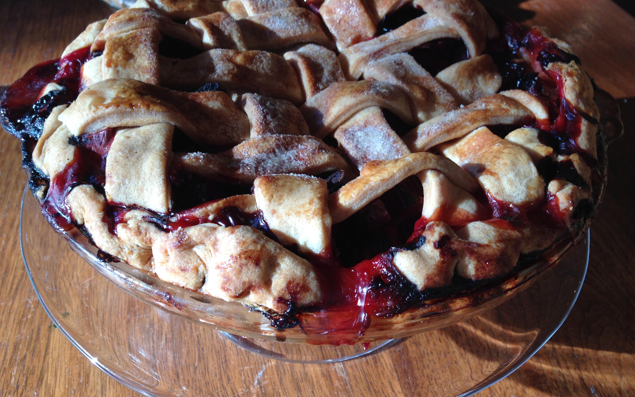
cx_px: 322
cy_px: 168
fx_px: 623
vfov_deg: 35.3
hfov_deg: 54.0
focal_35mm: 36
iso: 50
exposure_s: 1/153
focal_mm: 4.12
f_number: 2.4
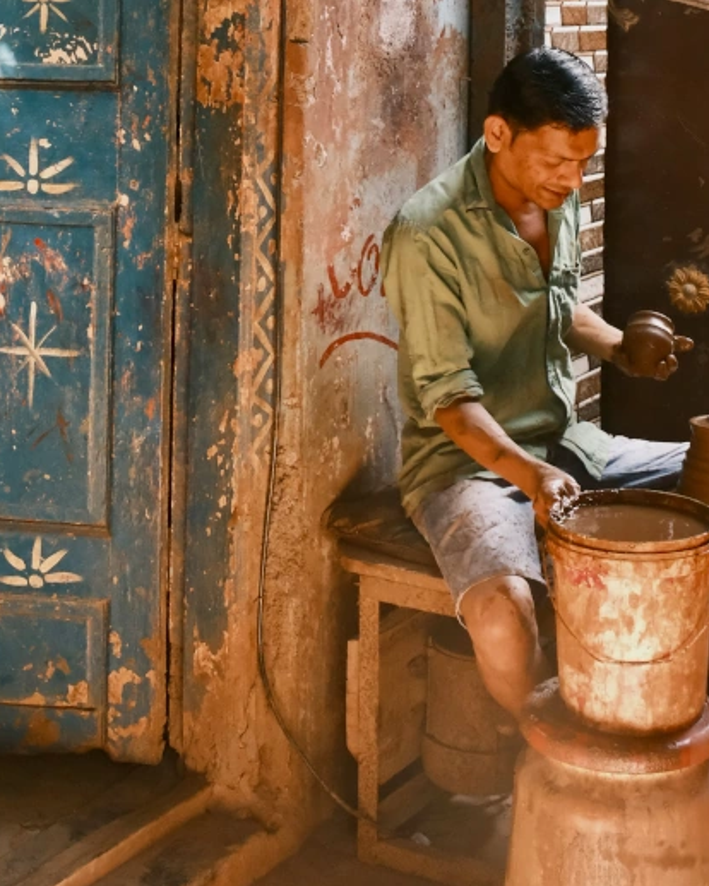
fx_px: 1599
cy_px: 135
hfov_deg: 25.0
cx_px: 307
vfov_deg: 30.0
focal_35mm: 61
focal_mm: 18.5
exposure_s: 1/90
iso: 3200
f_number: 5
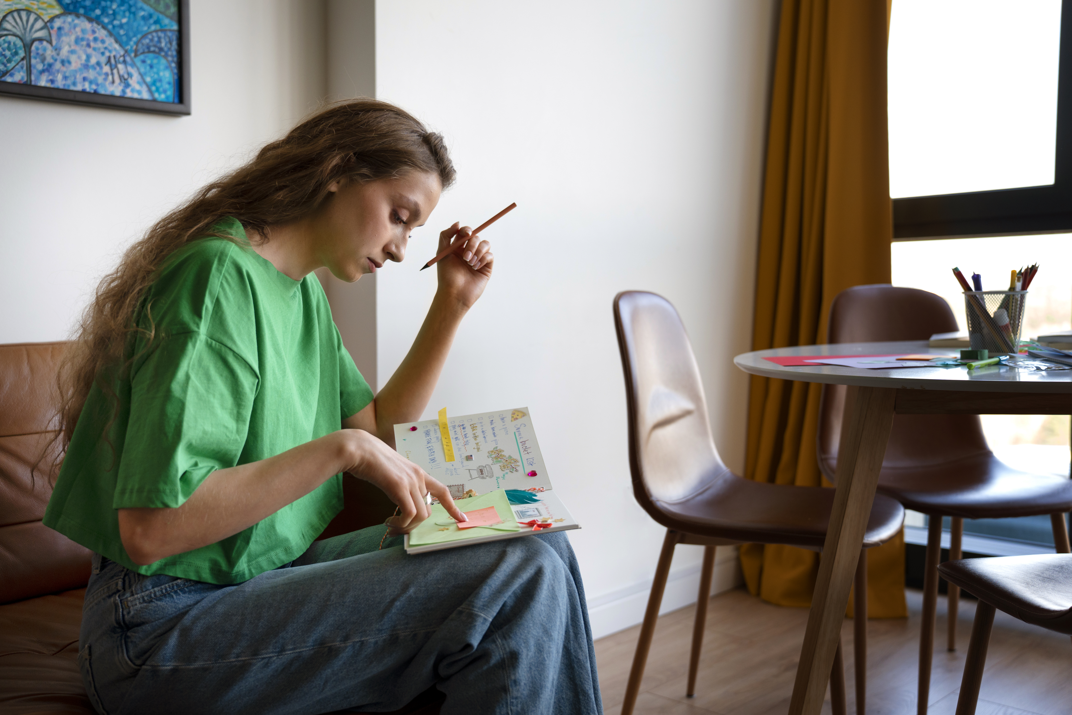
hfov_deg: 54.4
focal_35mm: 35
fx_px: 1042
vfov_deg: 37.9
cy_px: 358
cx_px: 536
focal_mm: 35
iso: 800
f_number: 2.8
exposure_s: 1/250
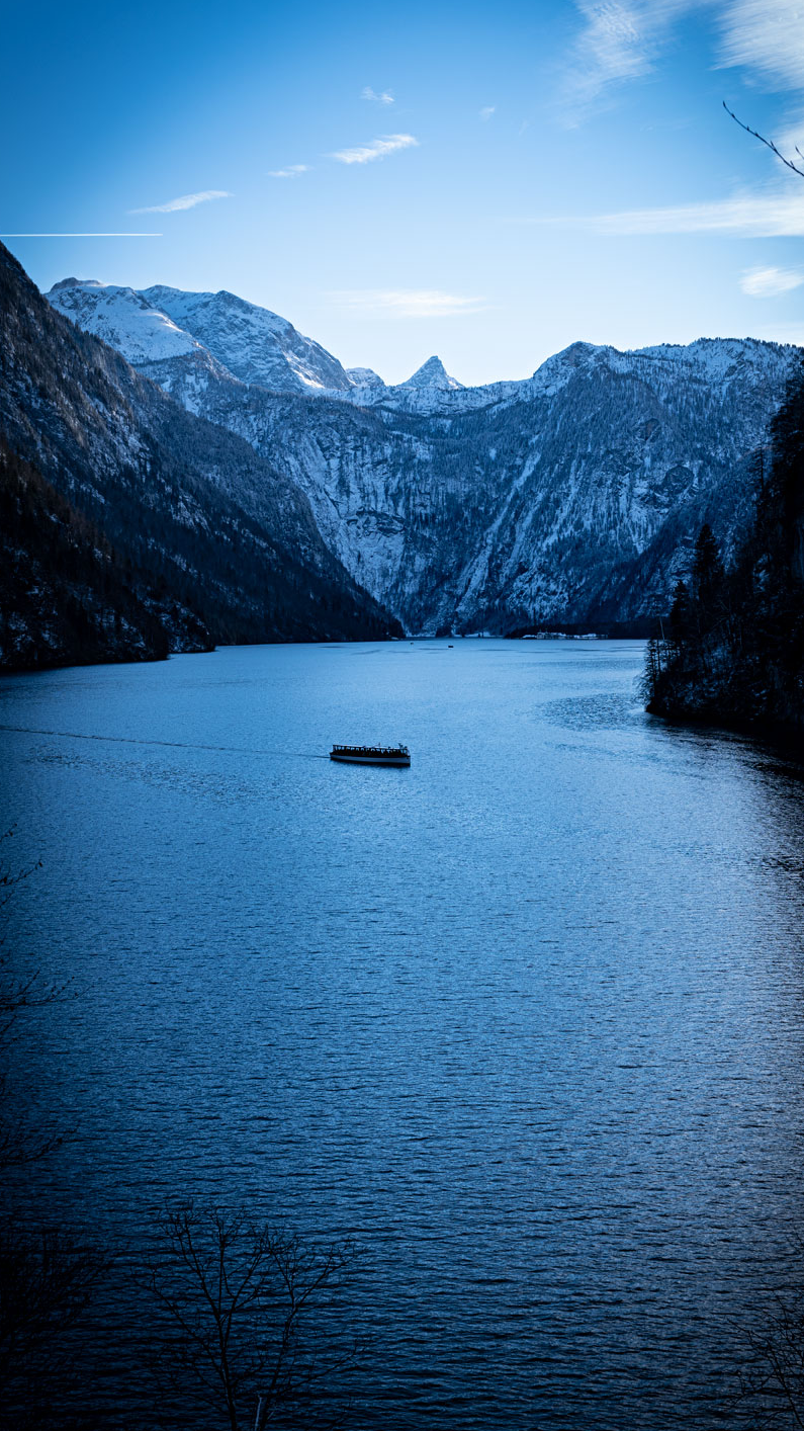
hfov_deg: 24.6
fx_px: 1844
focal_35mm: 49
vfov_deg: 42.4
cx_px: 438
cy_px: 707
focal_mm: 30.4
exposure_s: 1/125
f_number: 8
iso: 100
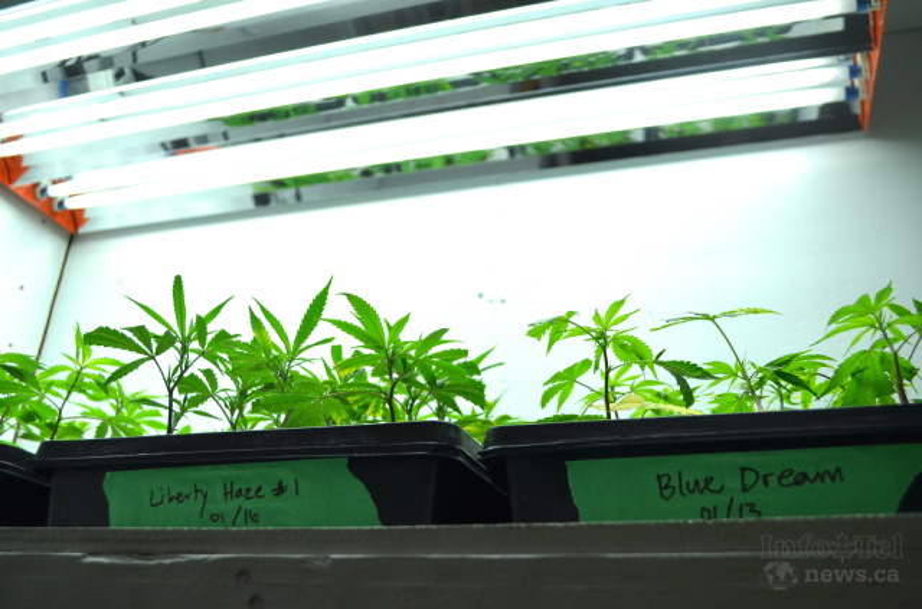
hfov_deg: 57.4
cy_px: 304
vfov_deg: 39.7
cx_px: 461
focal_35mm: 33
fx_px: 843
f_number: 4.5
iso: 500
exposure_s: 1/2000
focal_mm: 22
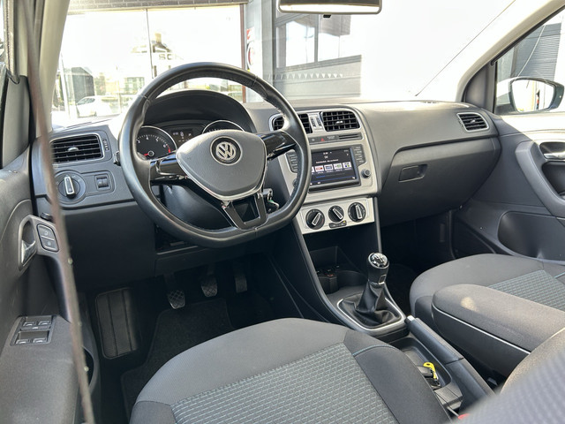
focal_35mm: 26
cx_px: 282
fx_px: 424
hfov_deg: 67.3
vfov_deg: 53.1
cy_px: 212
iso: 80
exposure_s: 1/121
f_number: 1.5
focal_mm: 5.7
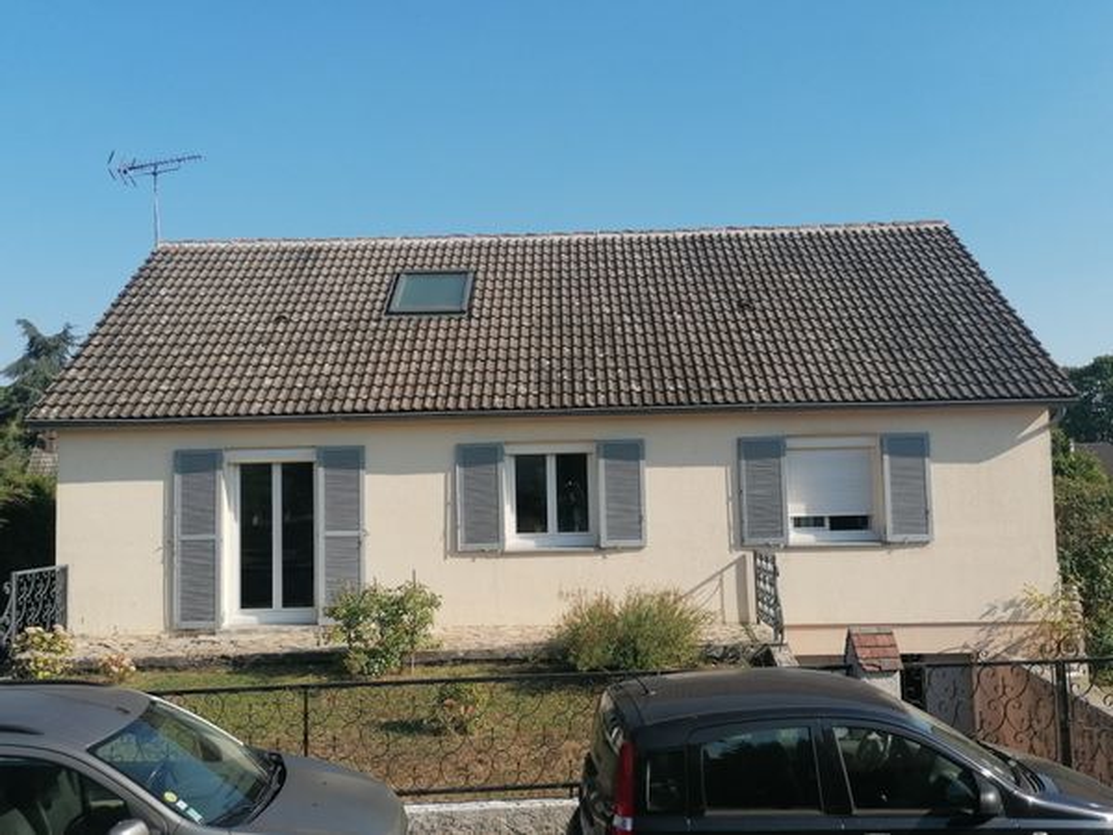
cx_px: 556
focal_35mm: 36
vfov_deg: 39.7
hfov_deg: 51.4
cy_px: 418
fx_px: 1157
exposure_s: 1/1621
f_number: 1.8
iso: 50
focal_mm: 4.75
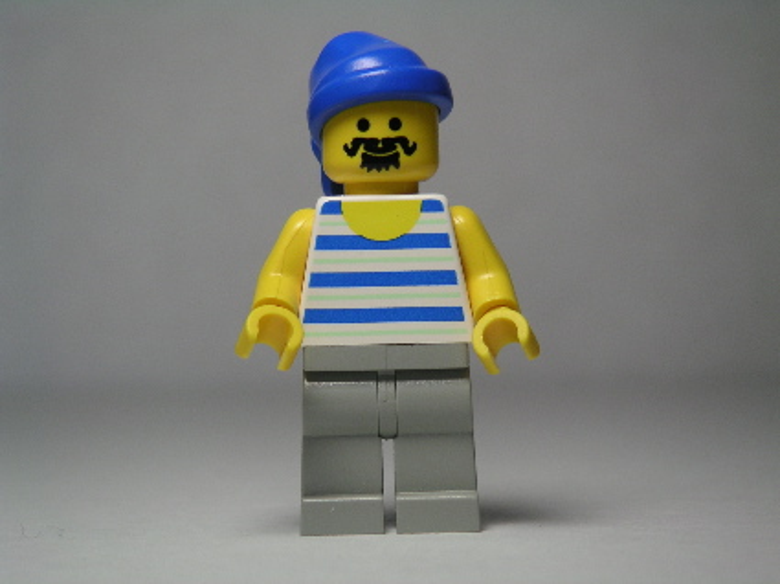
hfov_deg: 17.7
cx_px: 390
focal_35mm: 111
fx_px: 2499
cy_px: 292
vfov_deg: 13.3
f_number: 3.6
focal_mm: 17.1
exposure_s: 1/111
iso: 50
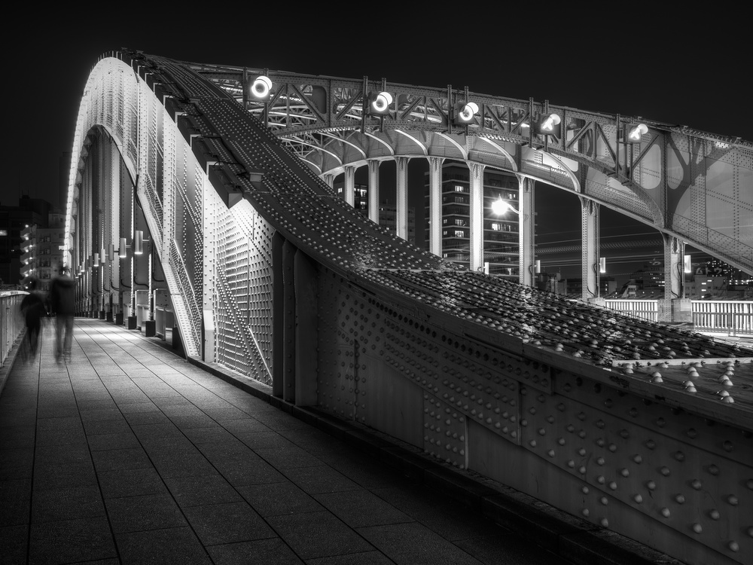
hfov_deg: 52.6
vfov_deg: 40.7
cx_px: 376
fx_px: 761
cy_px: 282
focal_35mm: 35
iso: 100
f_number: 8
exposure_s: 15
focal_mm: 45
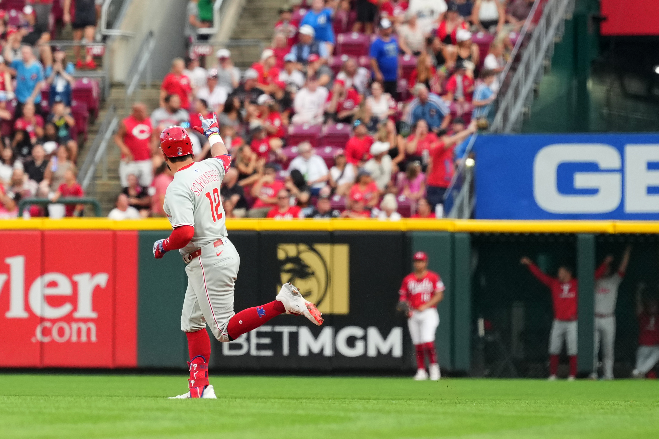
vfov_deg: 6.1
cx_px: 330
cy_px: 220
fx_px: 4118
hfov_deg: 9.1
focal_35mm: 225
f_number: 2.5
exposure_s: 1/1600
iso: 1250
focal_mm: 150
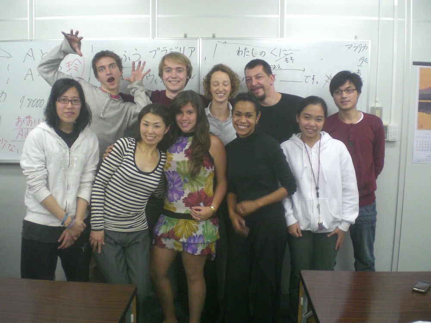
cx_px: 216
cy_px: 162
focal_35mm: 38
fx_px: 473
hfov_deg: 49.0
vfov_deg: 37.7
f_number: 3.1
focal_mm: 6.3
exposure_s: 1/50
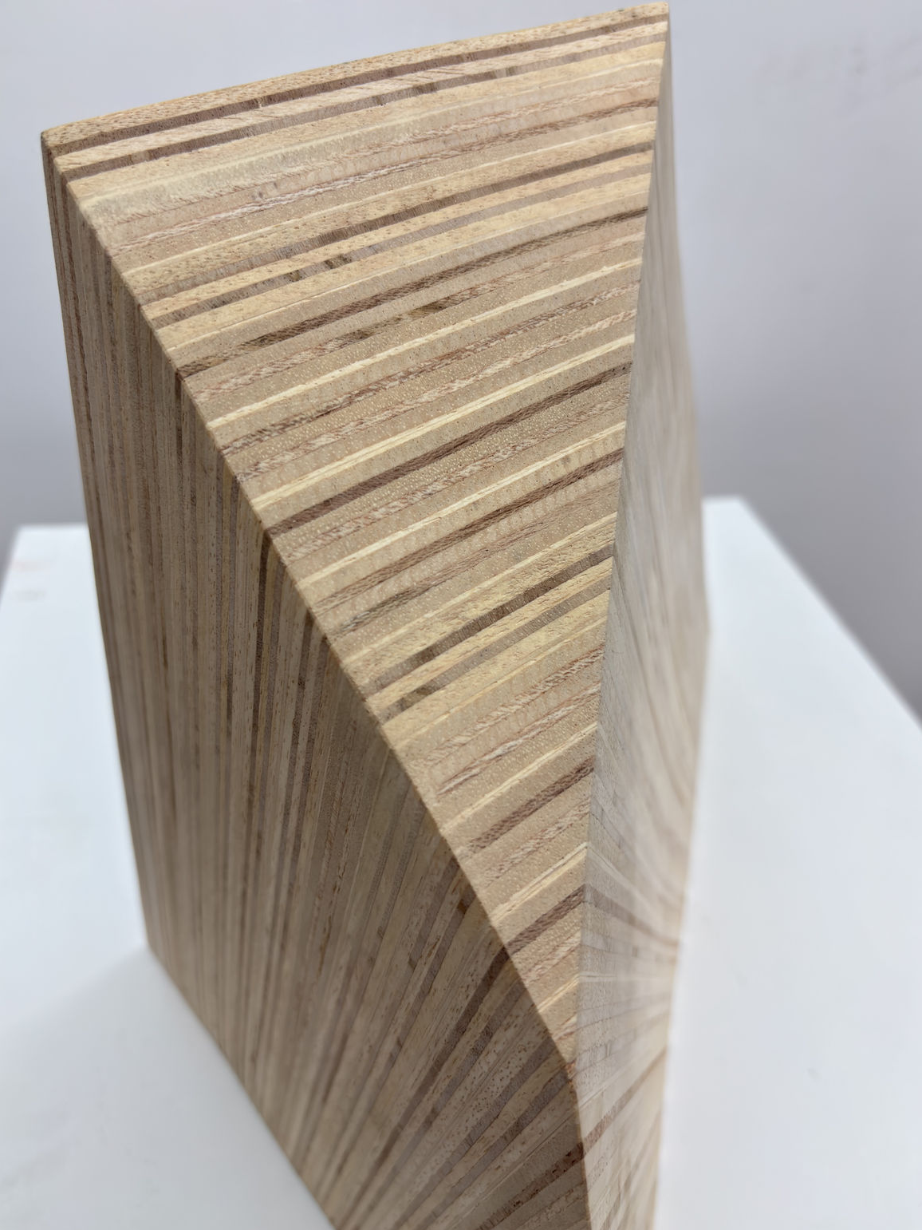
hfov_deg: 51.4
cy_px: 600
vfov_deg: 65.3
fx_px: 959
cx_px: 459
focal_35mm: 27
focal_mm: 5.96
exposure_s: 1/100
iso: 40
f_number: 1.6
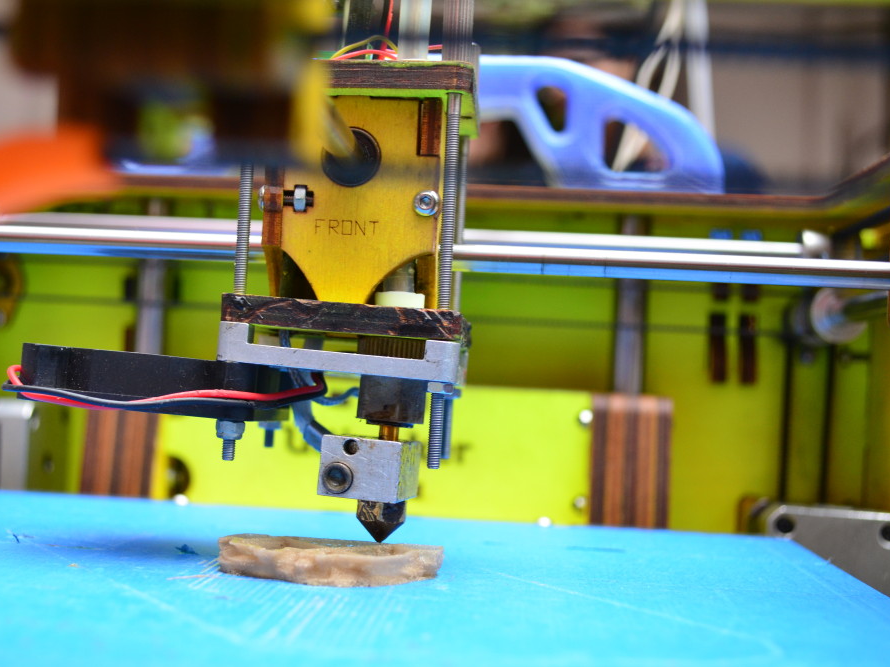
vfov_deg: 27.5
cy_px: 331
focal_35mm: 53
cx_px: 387
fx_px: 1362
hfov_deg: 36.1
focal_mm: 32
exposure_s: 1/125
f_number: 5
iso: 640
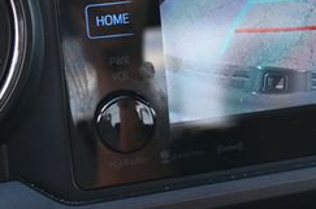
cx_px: 320
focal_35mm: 95
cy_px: 0
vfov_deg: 14.1
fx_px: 832
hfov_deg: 20.8
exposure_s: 1/125
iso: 450
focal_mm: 24
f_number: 4.2
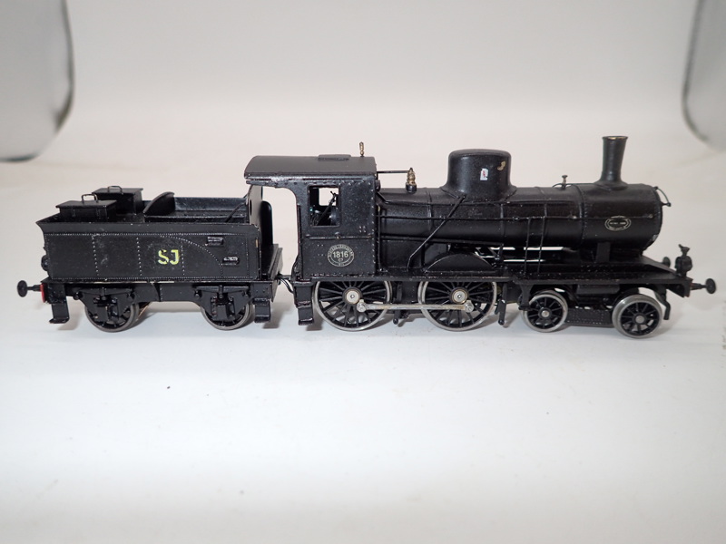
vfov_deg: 54.9
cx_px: 363
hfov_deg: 69.4
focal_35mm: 25
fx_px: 524
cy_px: 272
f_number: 5.6
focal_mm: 4.5
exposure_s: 1/30
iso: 100
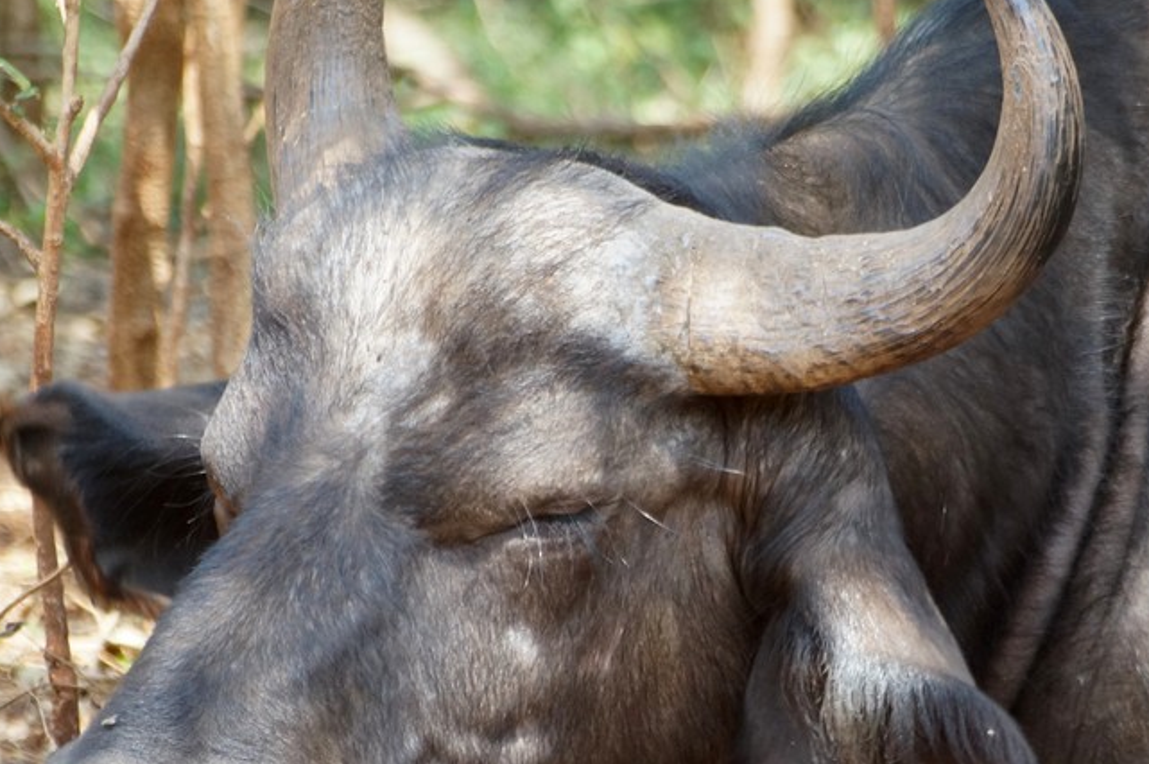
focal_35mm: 603
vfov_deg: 2.3
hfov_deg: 3.4
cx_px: 735
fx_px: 19226
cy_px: 479
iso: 800
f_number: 5
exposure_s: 1/400
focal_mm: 214
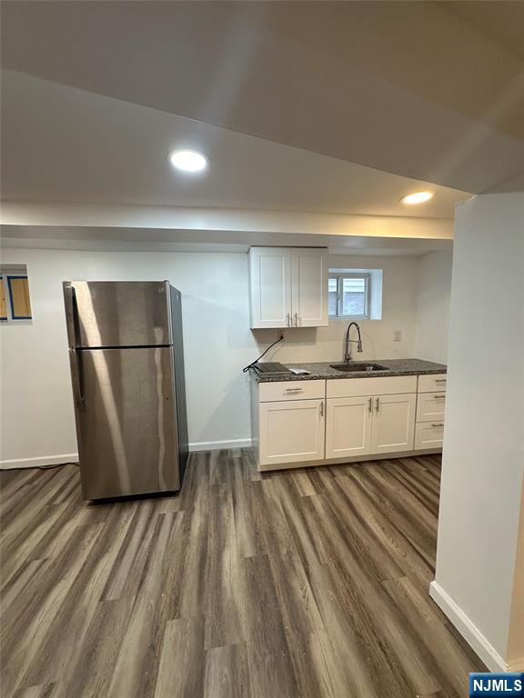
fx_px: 283
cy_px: 349
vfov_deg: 102.1
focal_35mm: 14
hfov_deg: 85.7
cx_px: 262
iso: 160
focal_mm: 2.22
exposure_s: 1/120
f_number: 2.2
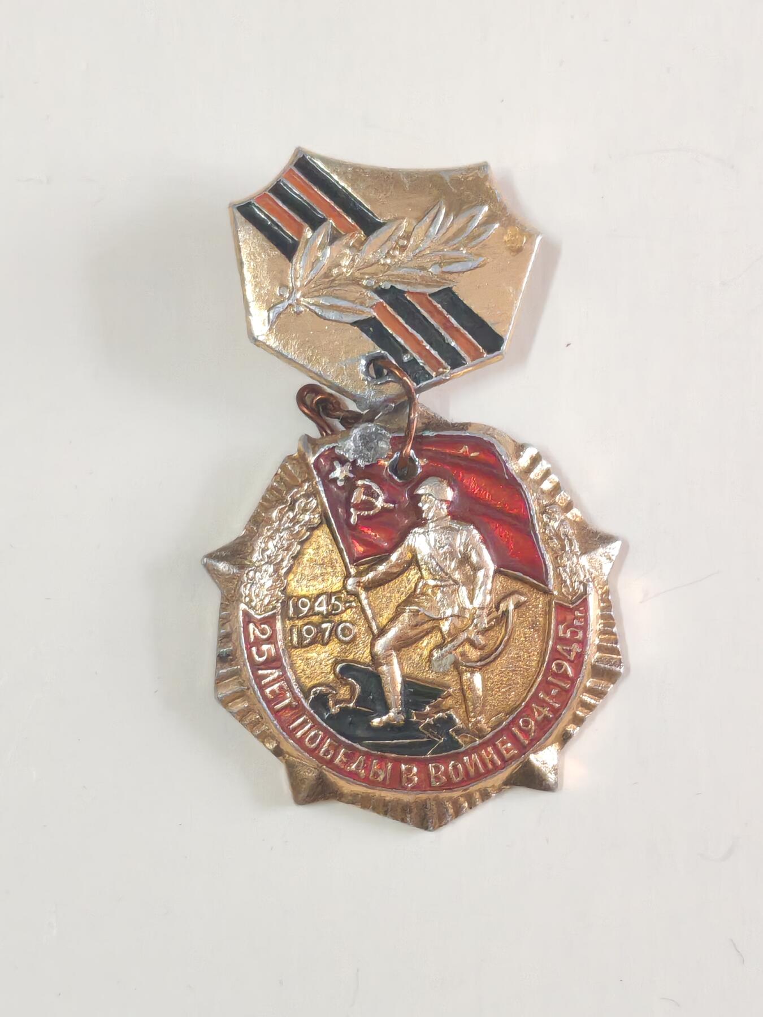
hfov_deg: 17.2
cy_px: 508
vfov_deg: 22.8
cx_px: 382
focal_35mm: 86
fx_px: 2527
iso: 800
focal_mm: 5.52
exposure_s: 1/30
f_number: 1.95
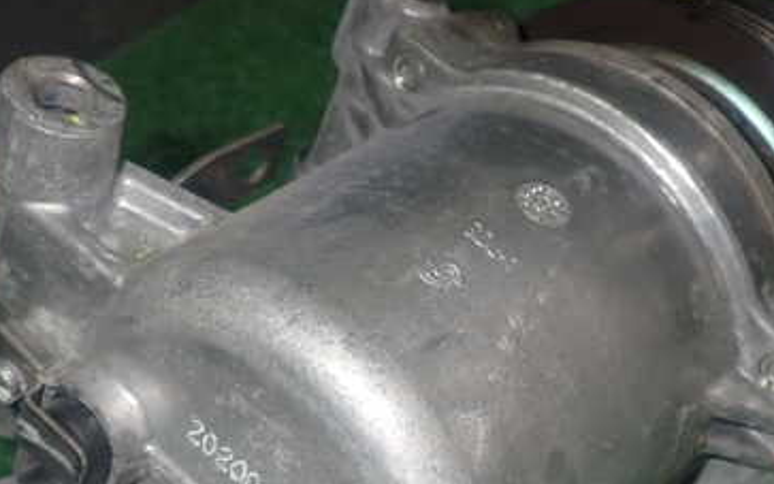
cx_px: 446
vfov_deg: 22.9
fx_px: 1181
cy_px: 369
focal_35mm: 56
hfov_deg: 36.2
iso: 200
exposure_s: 1/30
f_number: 7.1
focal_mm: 5.79
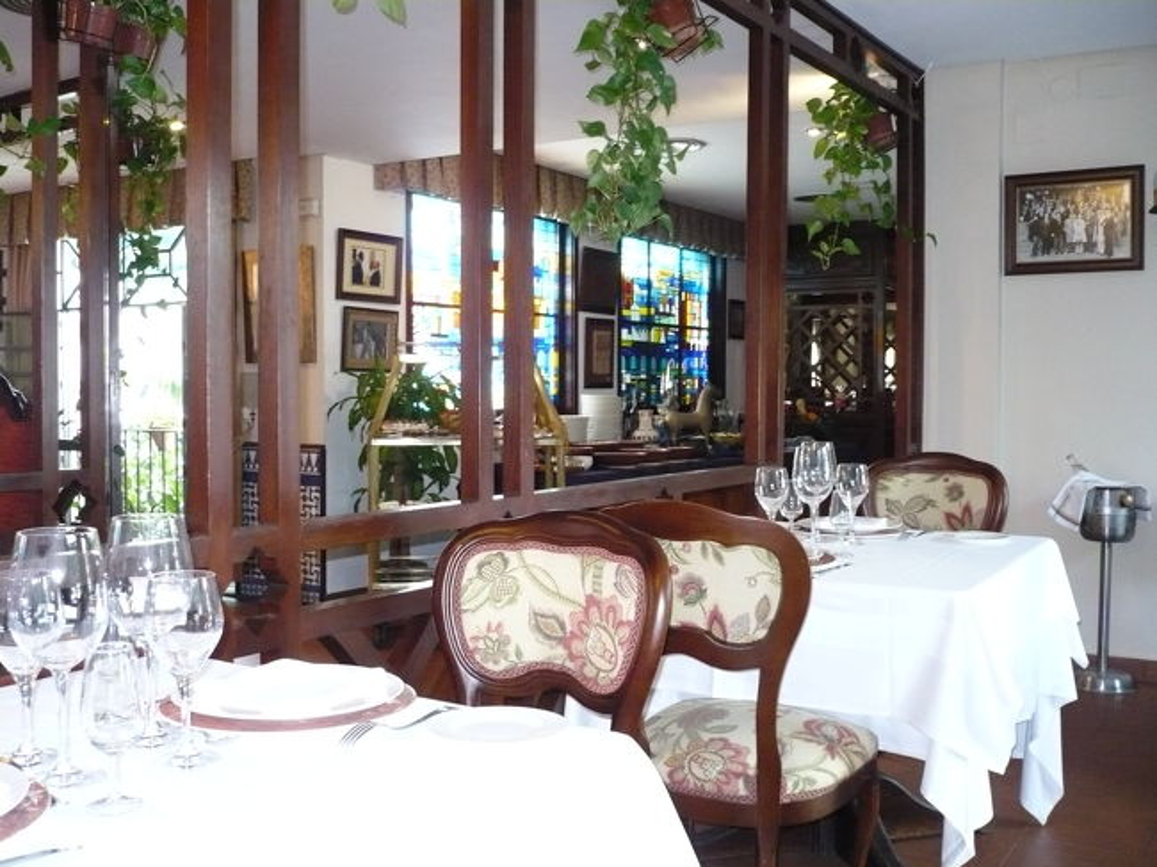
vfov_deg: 40.7
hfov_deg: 52.6
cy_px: 434
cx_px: 578
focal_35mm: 35
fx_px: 1169
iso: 400
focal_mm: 5.8
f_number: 2.8
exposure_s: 1/30
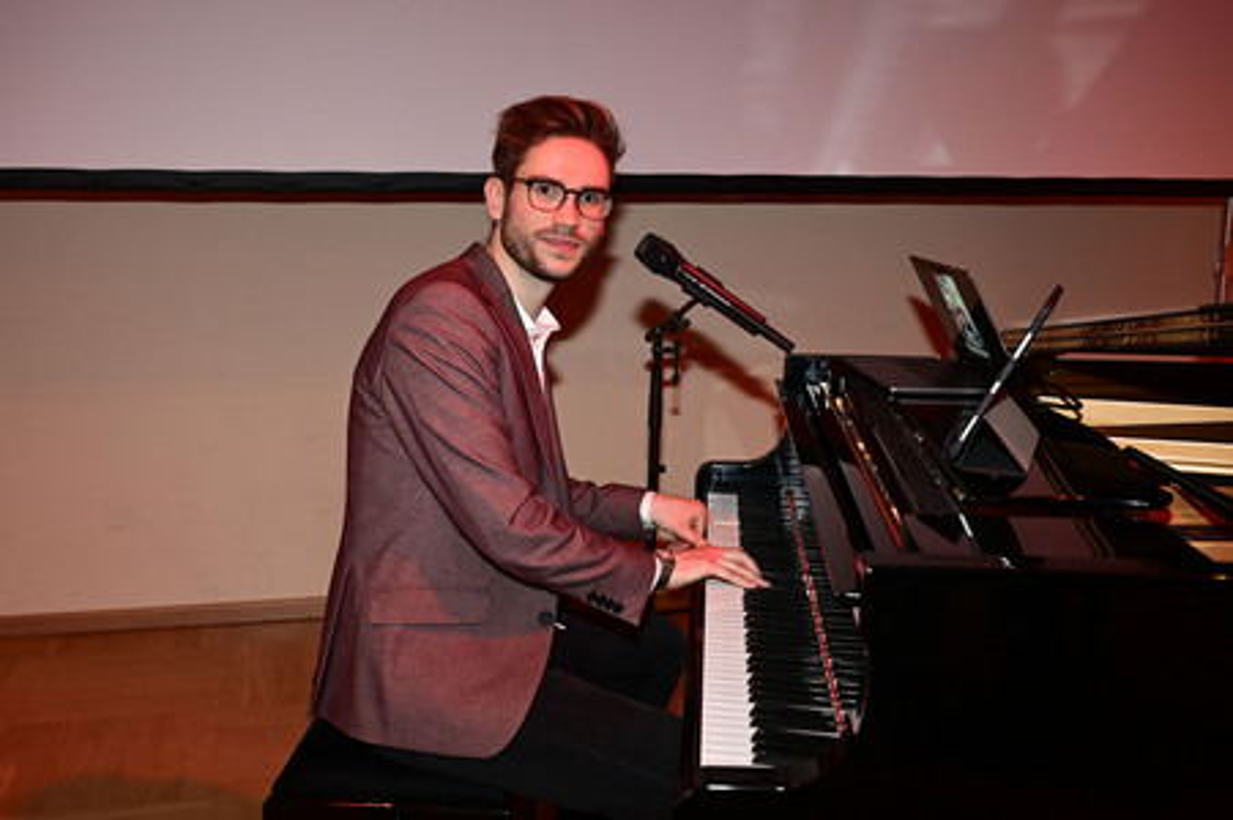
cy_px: 410
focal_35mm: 36
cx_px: 616
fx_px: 1232
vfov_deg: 36.8
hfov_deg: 53.2
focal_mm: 36
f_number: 5.6
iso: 3200
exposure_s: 1/200
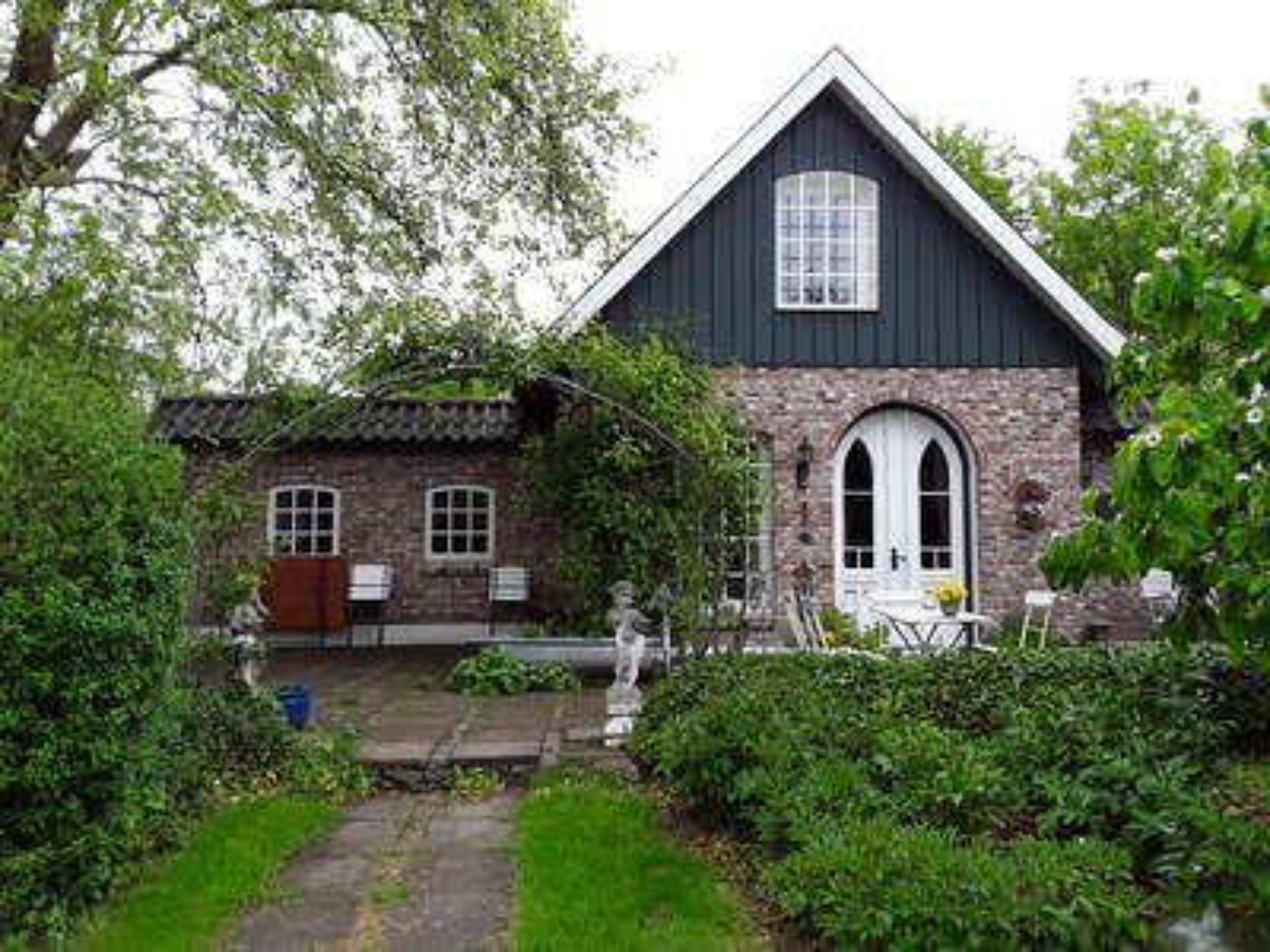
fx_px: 991
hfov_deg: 65.3
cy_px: 476
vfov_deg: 51.4
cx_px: 635
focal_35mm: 27
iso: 40
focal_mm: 2.91
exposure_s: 1/408
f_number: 1.9
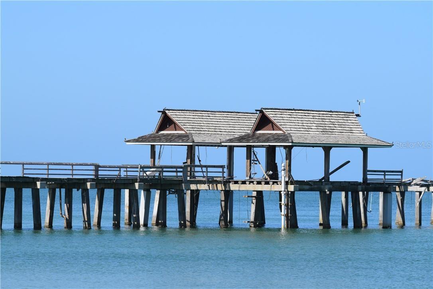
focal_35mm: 202
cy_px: 144
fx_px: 2435
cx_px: 216
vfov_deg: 6.8
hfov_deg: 10.2
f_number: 10
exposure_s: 1/400
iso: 200
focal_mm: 135
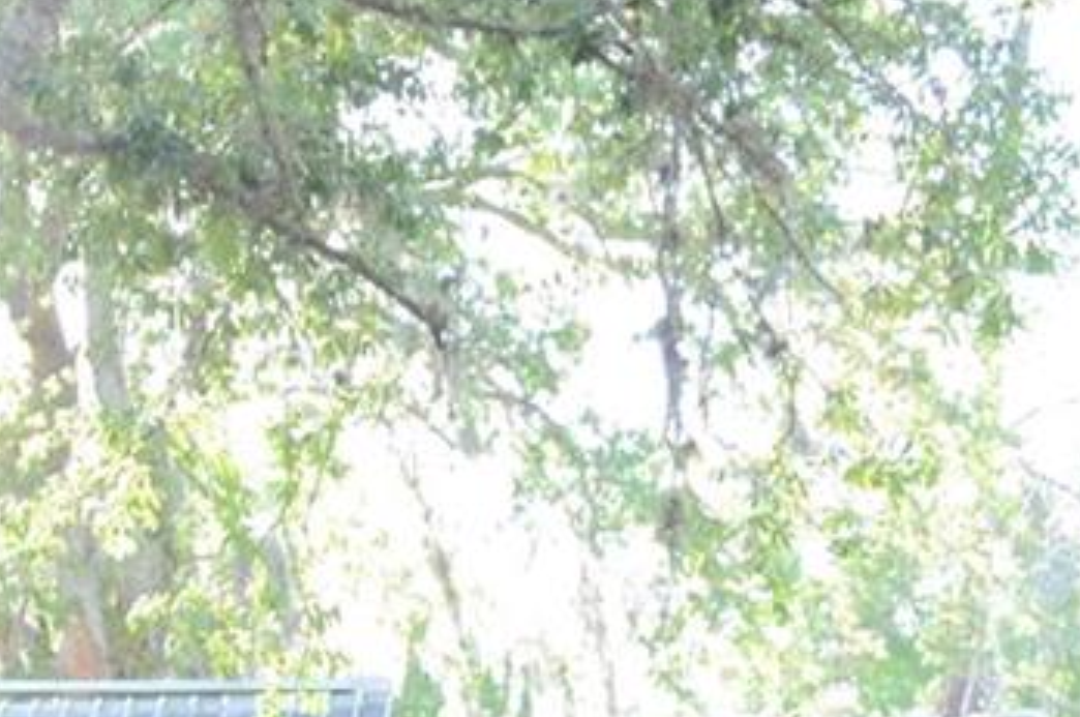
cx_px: -369
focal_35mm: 124
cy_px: 1228
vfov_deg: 10.5
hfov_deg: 15.6
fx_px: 3715
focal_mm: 18
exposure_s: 1/100
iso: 400
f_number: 5
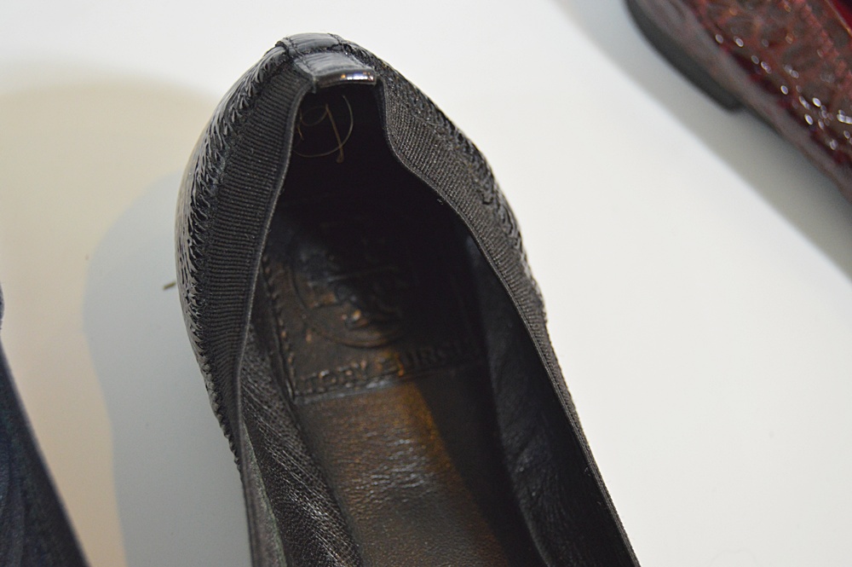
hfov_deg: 35.1
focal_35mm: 57
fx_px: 1348
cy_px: 284
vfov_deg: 23.7
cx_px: 426
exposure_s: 1/60
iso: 1600
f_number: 4.8
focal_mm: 38
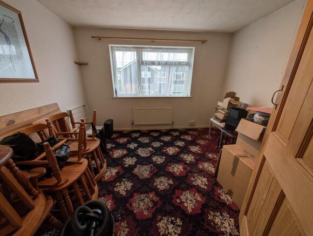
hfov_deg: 110.4
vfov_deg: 94.7
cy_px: 118
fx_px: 109
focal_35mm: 12
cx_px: 156
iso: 67
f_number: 1.7
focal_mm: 2.02
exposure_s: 1/100
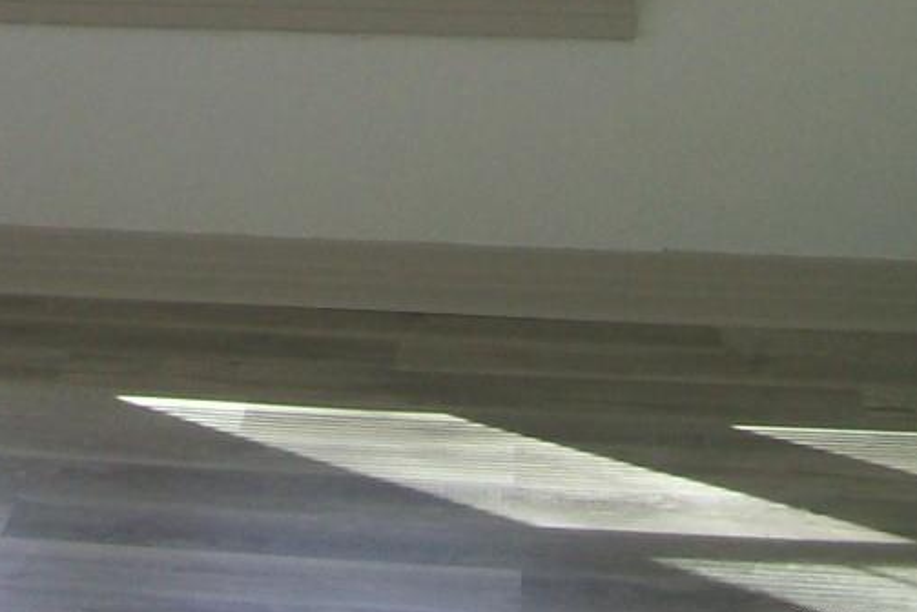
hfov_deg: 15.7
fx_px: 3033
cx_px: -485
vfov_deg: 10.9
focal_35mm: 119
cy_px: -444
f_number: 2.7
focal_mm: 6
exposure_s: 1/82.9
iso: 80
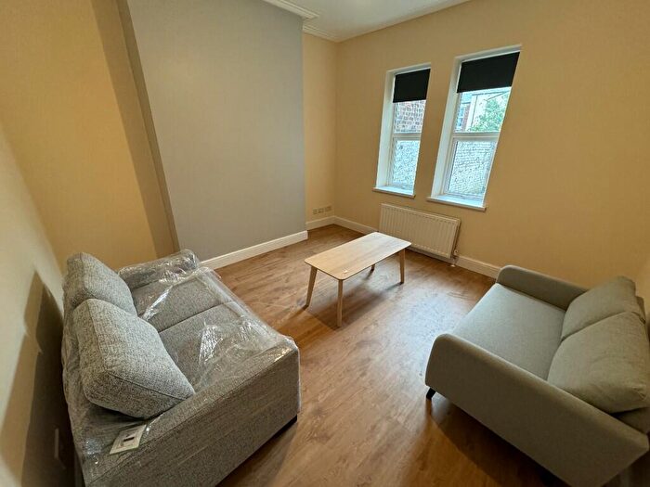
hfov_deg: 102.1
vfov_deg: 85.7
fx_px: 263
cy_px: 244
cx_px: 325
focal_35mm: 14
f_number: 2.2
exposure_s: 1/96
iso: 320
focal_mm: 2.22
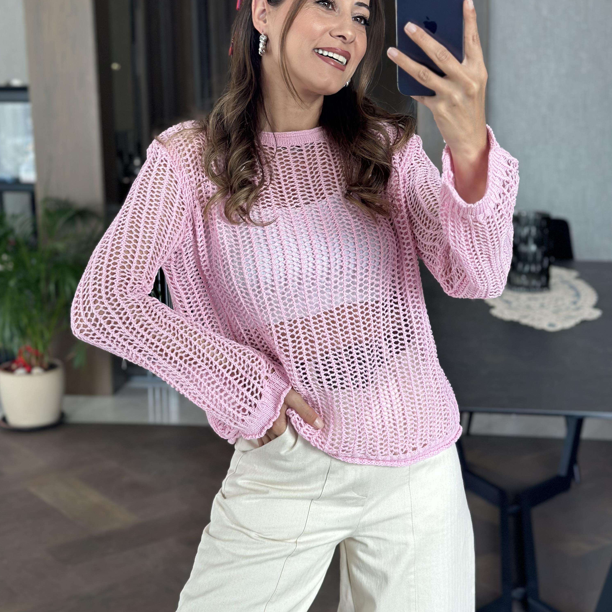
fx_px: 1140
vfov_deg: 30.0
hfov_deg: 30.0
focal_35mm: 57
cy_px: 250
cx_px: 306
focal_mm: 6.86
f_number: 1.78
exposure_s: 1/150
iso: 100
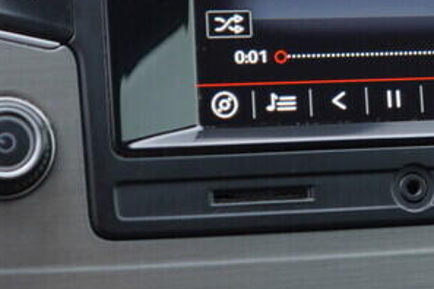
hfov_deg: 16.4
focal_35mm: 124
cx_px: 321
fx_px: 1495
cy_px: -33
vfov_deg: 10.9
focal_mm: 24
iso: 125
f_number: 2.8
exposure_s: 1/40
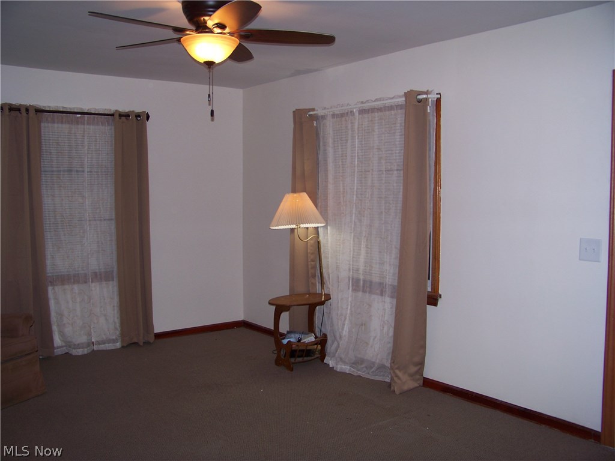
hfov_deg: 55.4
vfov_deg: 42.9
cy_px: 230
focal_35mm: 33
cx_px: 308
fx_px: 586
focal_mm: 5.85
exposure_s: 1/30
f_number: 2.8
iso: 64
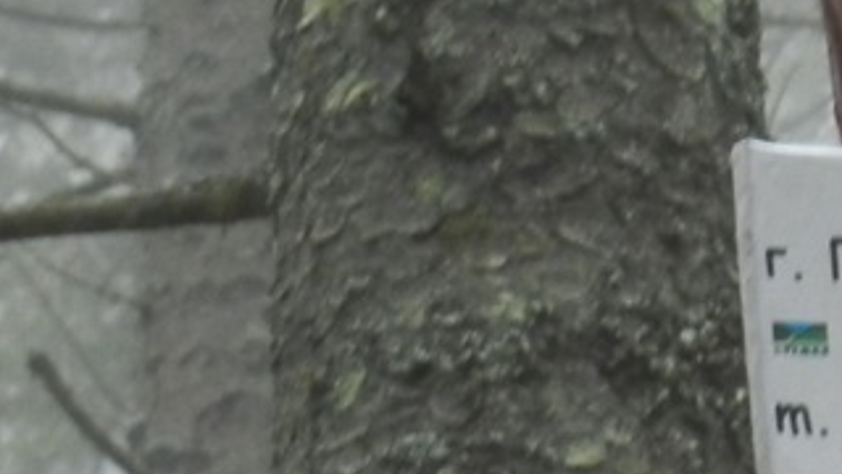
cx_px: 1189
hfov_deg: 5.3
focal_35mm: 401
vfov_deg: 3.0
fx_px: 8953
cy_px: 595
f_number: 4.8
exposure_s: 1/3
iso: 200
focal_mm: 20.5
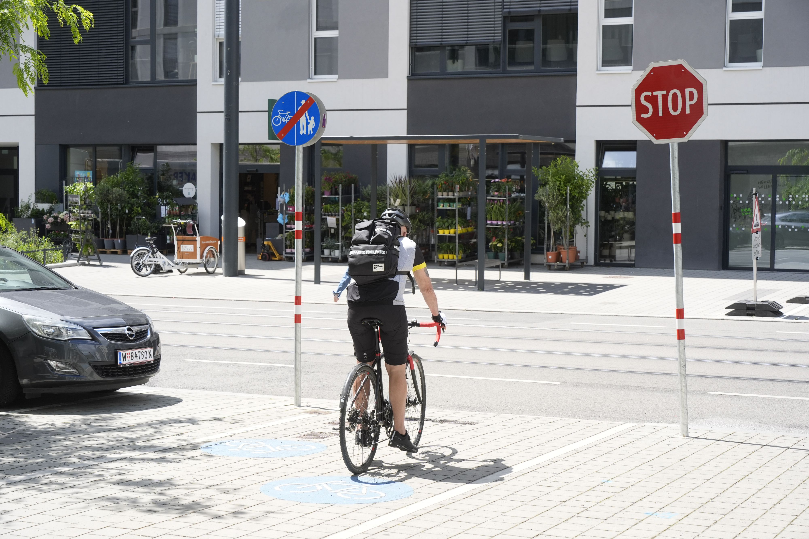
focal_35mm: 60
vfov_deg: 22.6
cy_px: 270
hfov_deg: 33.4
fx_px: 1348
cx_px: 404
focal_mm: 60
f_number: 8
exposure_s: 1/800
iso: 800
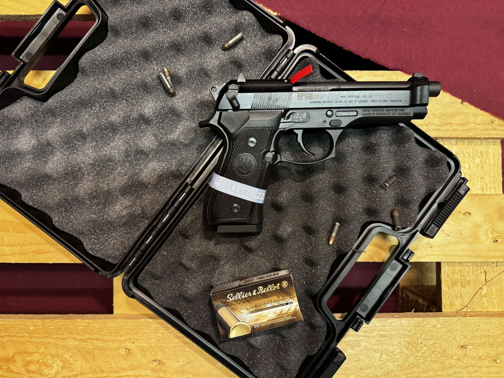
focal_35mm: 24
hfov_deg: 71.6
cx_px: 252
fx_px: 349
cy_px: 189
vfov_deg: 56.8
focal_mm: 6.76
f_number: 1.78
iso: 640
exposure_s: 1/50
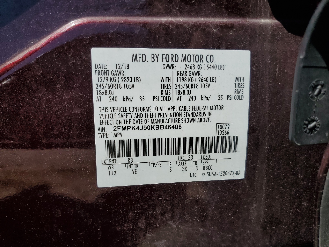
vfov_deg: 53.1
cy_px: 124
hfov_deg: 67.3
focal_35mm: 26
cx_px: 164
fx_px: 247
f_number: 1.5
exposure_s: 1/5000
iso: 50
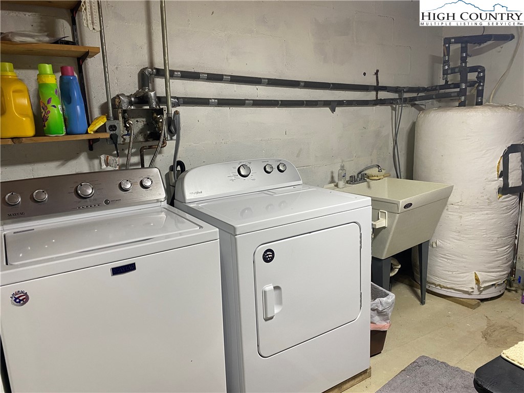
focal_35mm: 26
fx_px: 394
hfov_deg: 67.3
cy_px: 196
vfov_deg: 53.1
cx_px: 262
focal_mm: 4.25
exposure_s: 1/60
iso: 100
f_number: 1.8
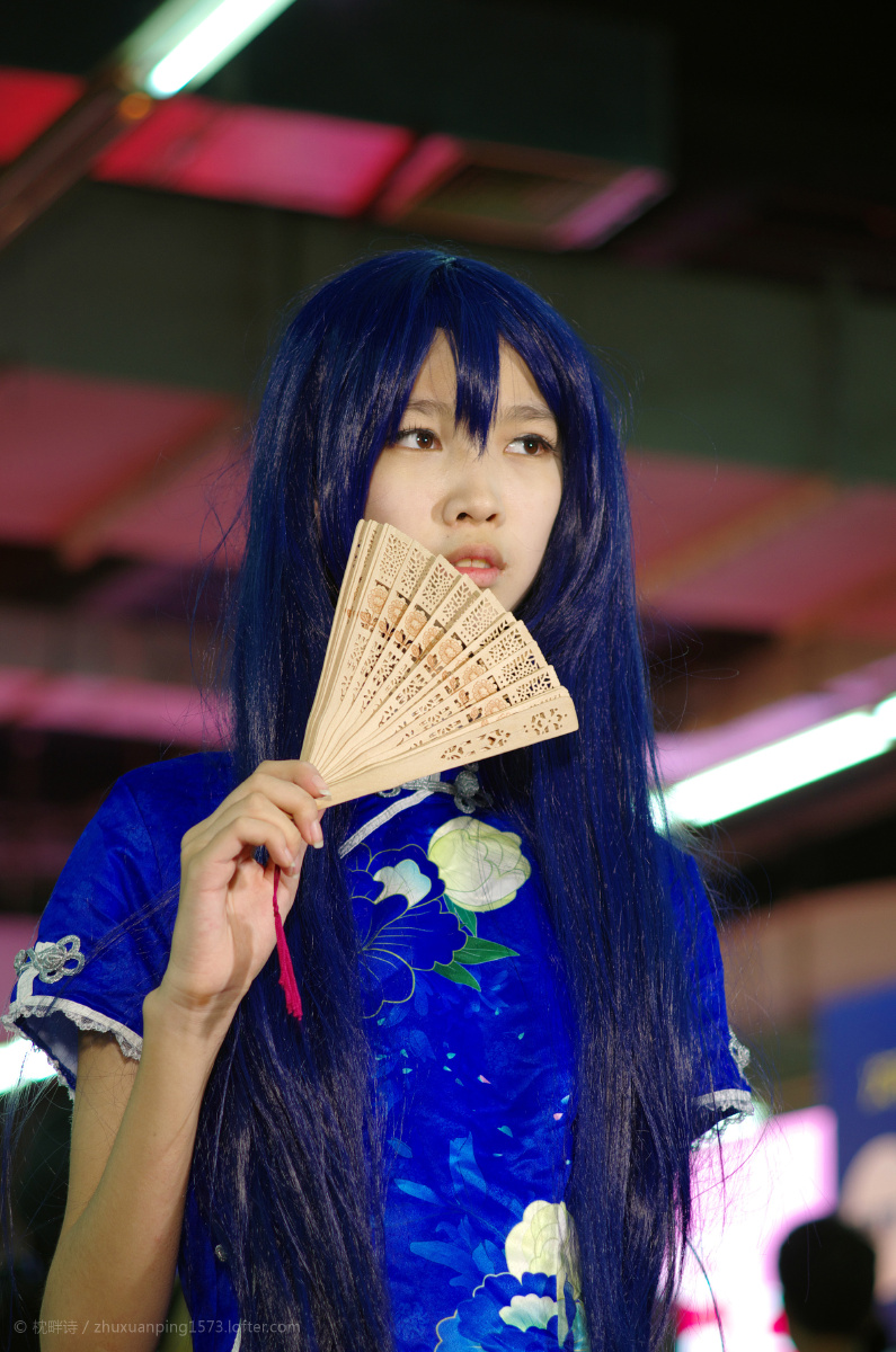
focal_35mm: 105
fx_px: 3937
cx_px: 448
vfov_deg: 19.5
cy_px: 676
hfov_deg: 13.0
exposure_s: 1/60
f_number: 2.8
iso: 200
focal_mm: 70
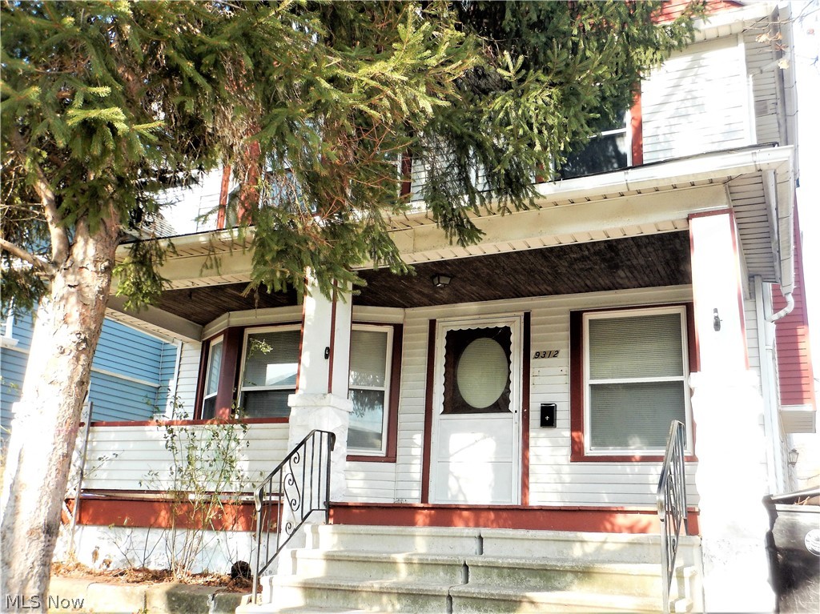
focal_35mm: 34
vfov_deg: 41.8
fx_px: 805
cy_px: 307
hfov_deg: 54.0
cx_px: 410
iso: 180
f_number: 4.2
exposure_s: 1/200
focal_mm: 6.1
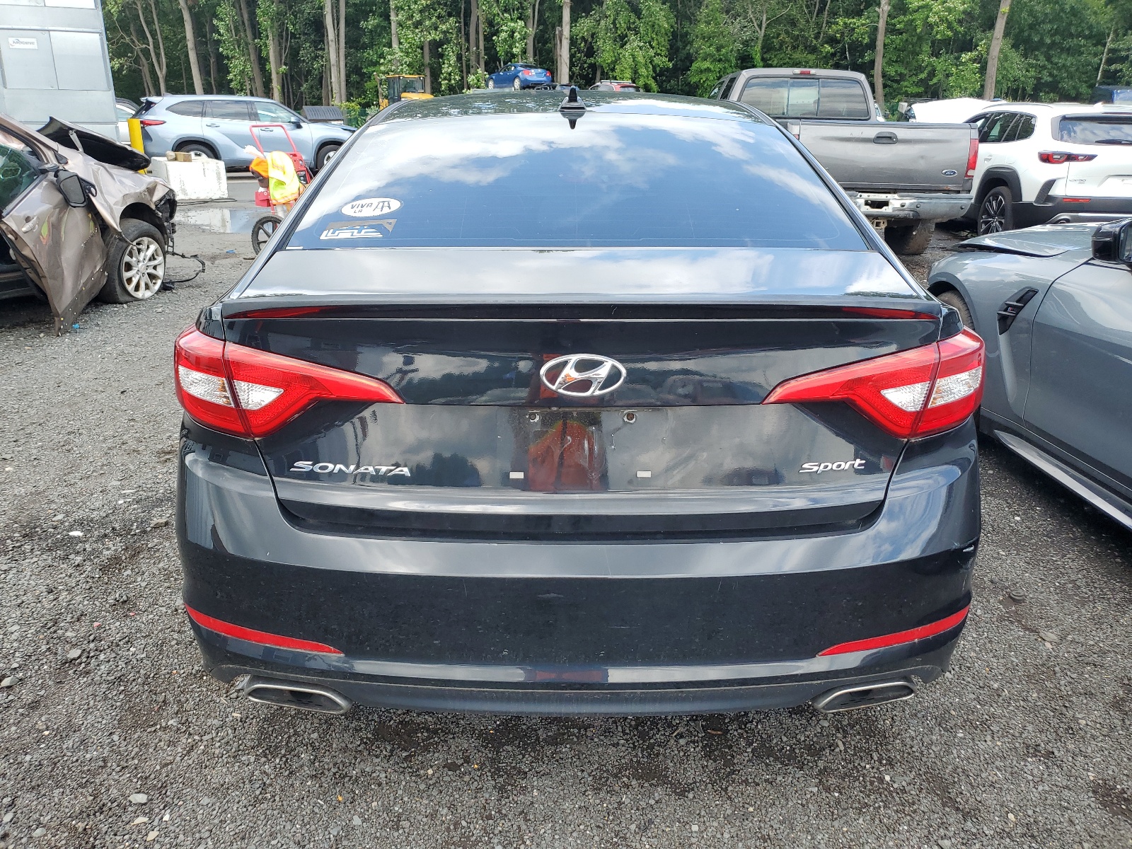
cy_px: 424
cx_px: 566
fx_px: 850
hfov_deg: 67.3
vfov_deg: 53.1
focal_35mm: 26
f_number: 1.5
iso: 50
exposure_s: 1/714
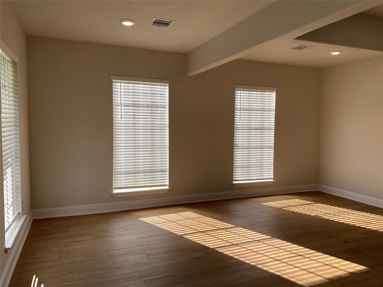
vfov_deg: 53.1
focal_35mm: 26
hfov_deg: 67.3
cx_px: 192
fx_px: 288
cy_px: 144
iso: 32
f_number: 1.8
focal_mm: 4.25
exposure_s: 1/998
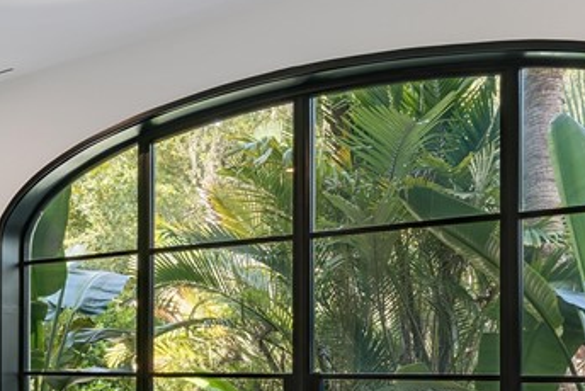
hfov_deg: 29.4
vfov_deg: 21.0
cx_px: -20
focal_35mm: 63
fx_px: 1025
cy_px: 373
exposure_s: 1/10
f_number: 8
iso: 250
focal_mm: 20
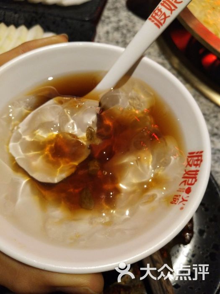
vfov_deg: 67.3
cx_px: 110
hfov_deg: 53.1
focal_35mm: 26
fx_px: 220
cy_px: 147
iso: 250
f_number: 2
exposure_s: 1/33.3
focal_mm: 3.88
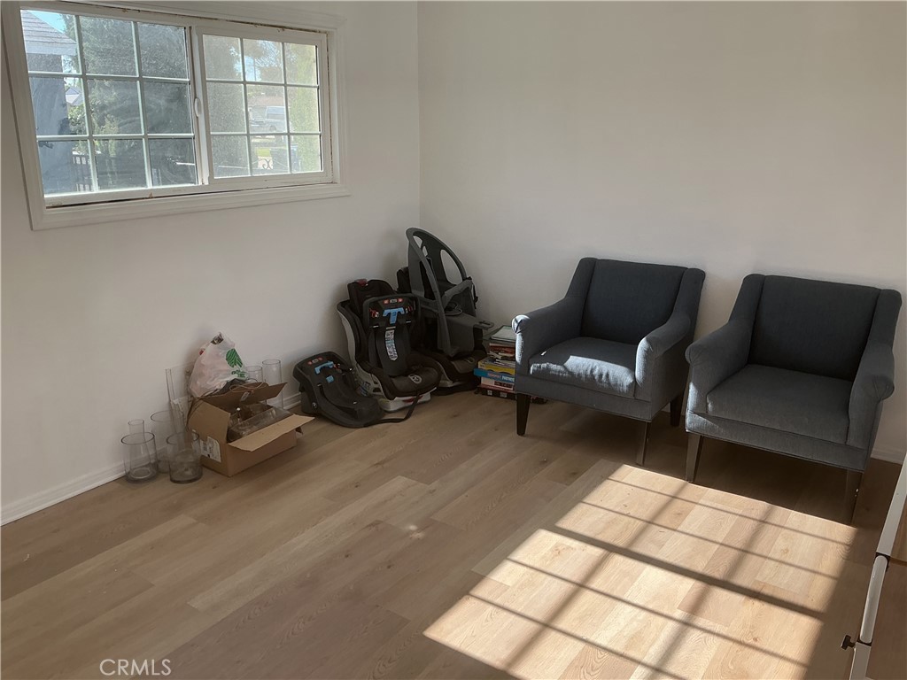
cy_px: 340
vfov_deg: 48.2
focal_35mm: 29
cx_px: 454
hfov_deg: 61.7
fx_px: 760
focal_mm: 3
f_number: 1.8
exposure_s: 1/228
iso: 20
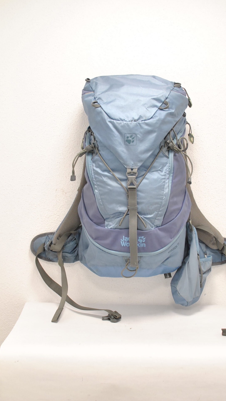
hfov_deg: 21.6
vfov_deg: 37.5
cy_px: 201
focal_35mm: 56
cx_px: 118
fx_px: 592
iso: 800
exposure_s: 1/125
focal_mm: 35
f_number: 4
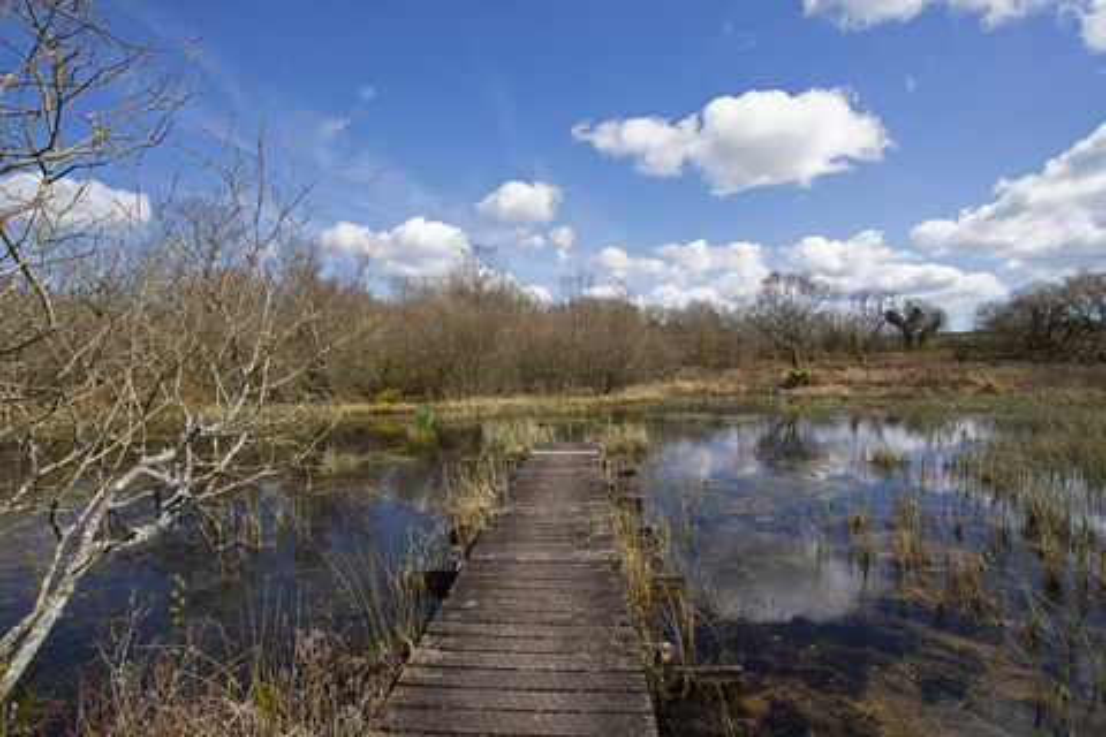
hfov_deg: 90.0
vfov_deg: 67.4
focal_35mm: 18
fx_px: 553
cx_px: 553
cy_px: 368
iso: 200
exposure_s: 1/200
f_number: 11
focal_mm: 18
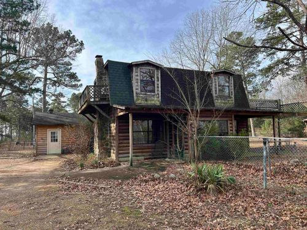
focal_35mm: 26
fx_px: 231
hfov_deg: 67.3
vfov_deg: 53.1
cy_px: 115
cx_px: 154
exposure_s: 1/1698
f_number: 1.5
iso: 50
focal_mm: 5.7
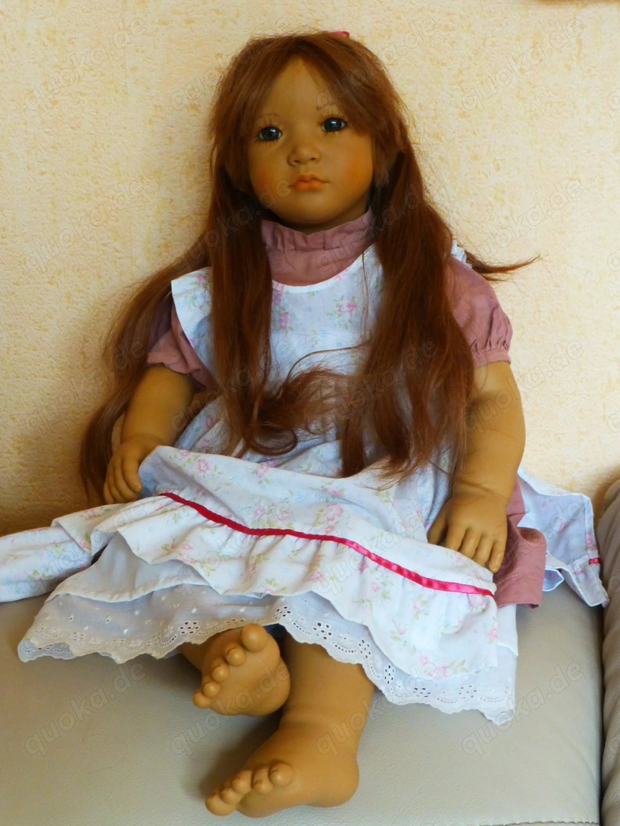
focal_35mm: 52
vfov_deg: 36.8
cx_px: 307
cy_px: 417
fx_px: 1242
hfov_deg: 28.0
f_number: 4.4
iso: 400
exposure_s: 1/6
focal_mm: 9
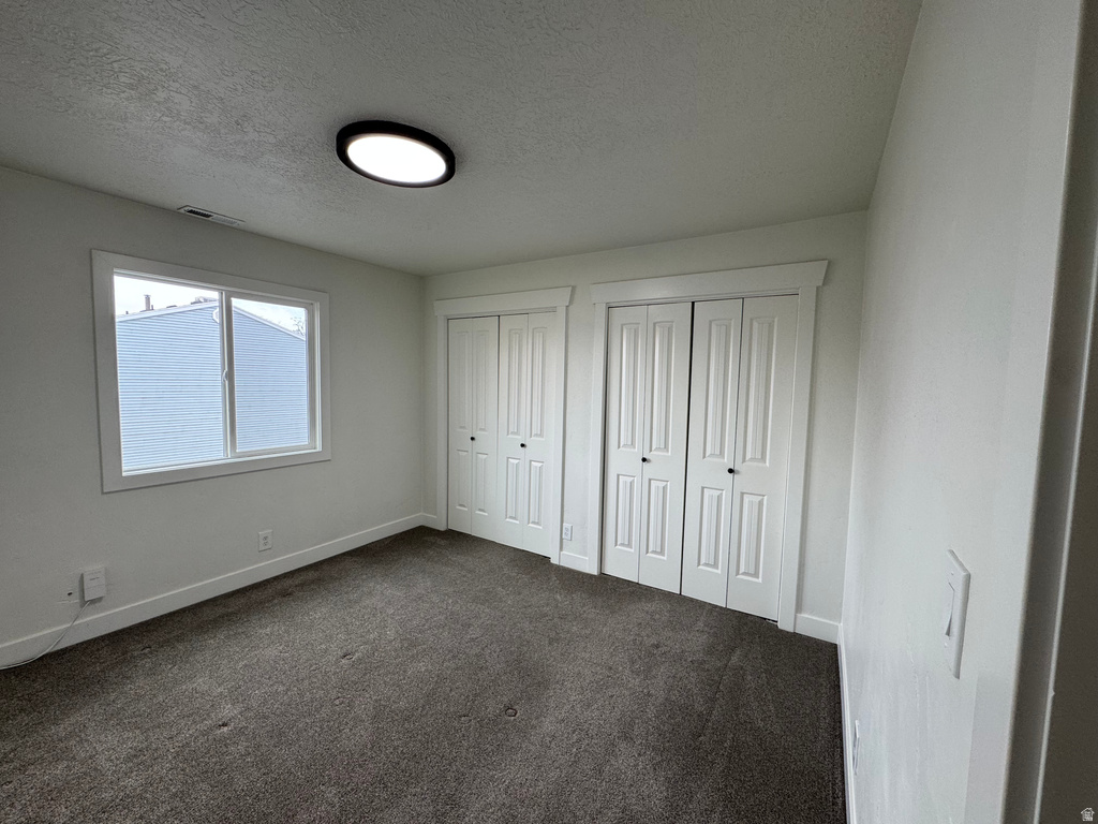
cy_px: 412
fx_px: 444
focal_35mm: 14
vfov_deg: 85.7
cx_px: 549
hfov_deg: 102.1
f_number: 2.2
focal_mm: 2.22
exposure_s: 1/120
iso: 125
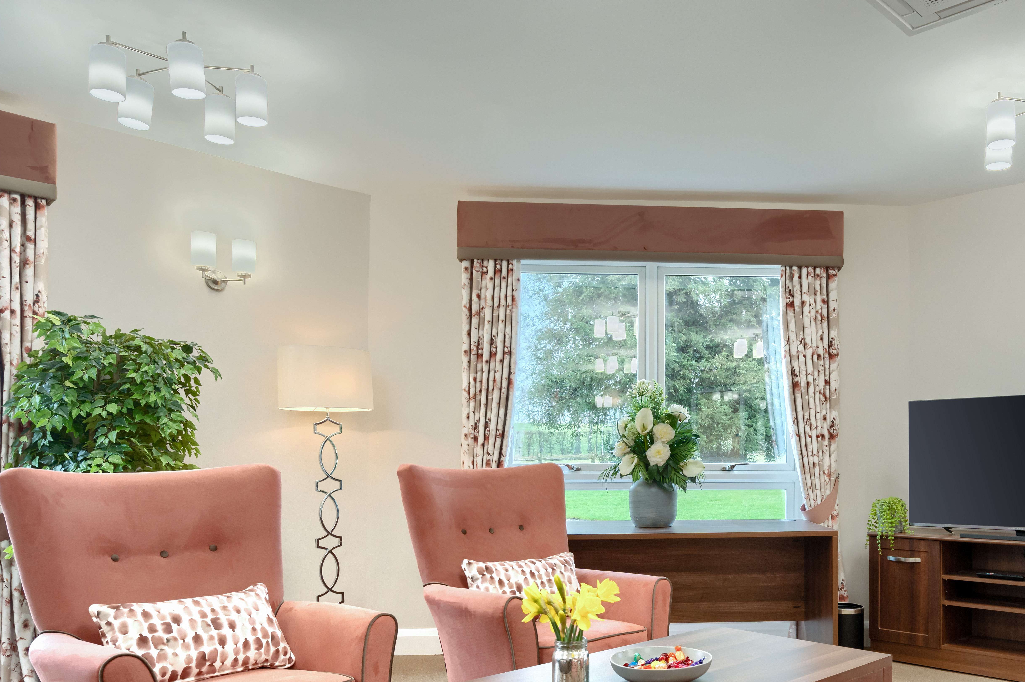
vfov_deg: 42.8
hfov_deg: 60.2
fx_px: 854
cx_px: 700
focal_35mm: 30
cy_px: 467
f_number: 6.3
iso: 640
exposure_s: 1/15
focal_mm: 21
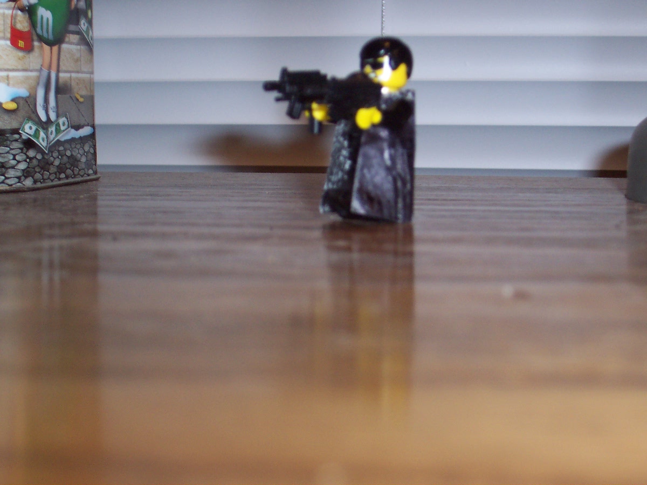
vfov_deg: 20.7
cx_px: 324
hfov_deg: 27.4
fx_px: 1327
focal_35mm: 71
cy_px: 242
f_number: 4
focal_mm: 10.8
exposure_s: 1/90
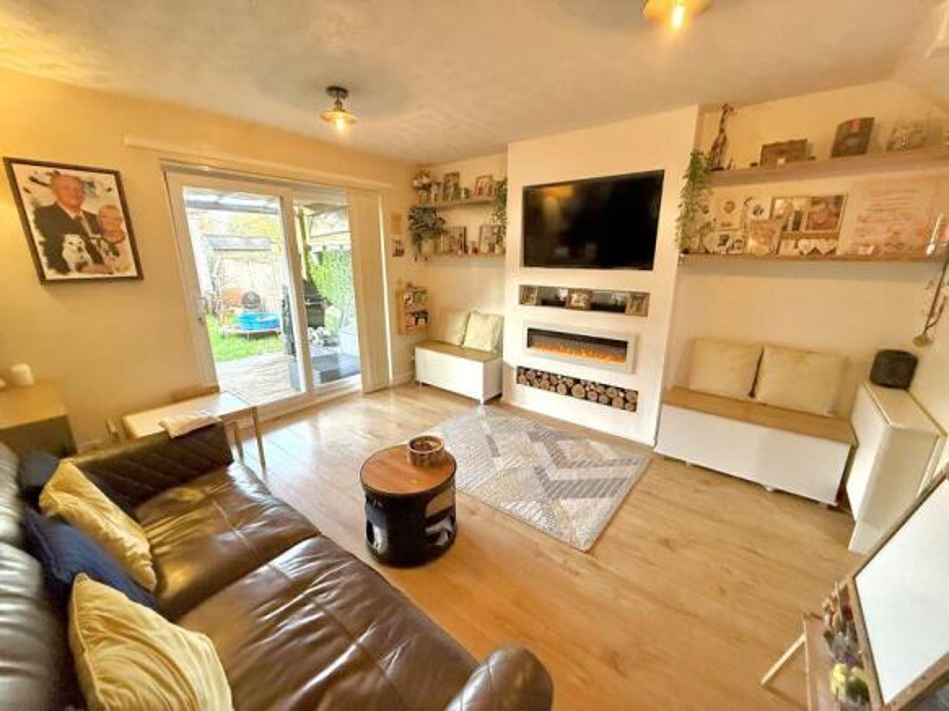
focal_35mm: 14
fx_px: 384
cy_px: 356
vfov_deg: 85.7
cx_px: 474
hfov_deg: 102.1
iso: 500
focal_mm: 2.22
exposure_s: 1/100
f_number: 2.2
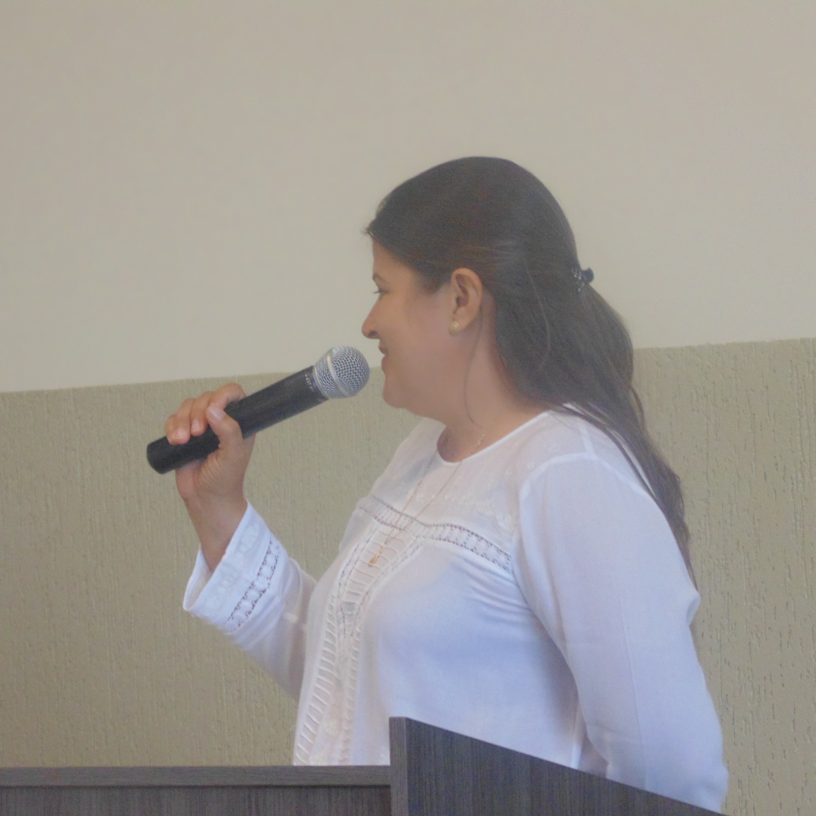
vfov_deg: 9.6
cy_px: 408
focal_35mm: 183
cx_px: 358
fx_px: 4881
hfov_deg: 9.6
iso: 400
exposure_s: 1/30
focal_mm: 27.8
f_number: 5.2
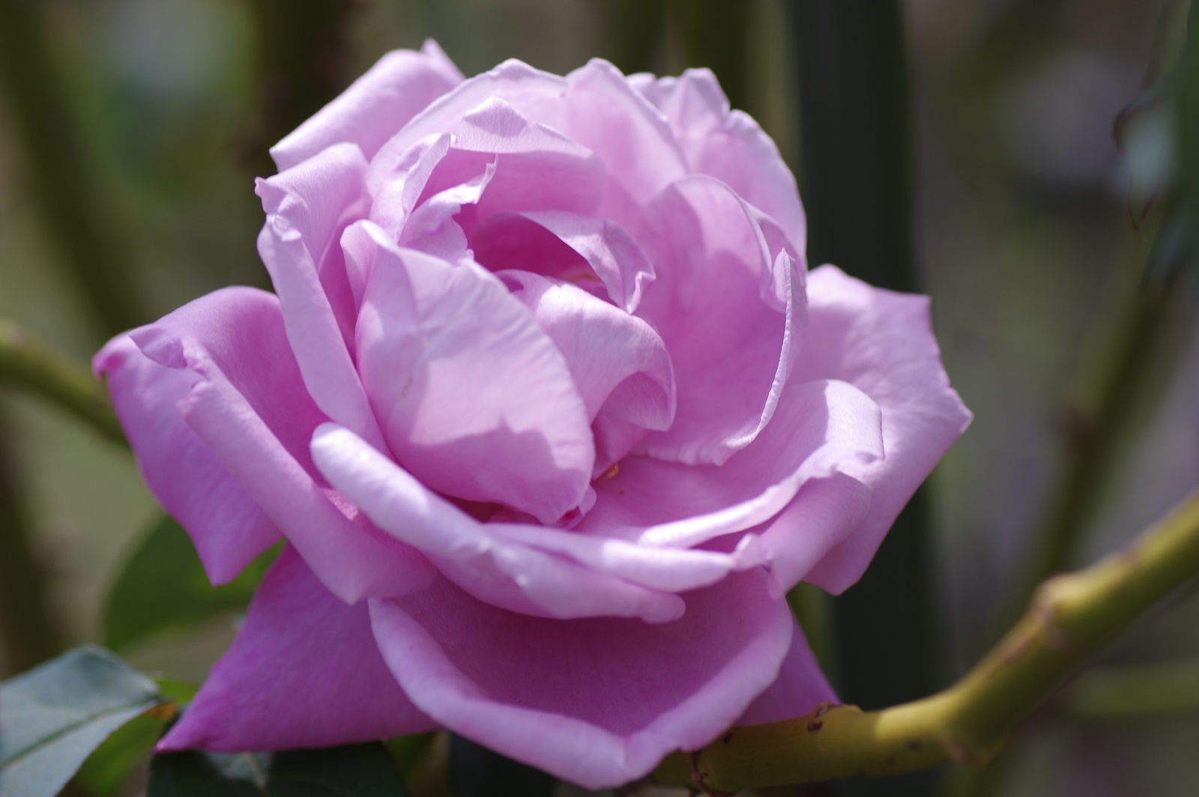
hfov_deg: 15.2
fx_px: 4492
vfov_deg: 10.1
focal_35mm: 135
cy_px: 398
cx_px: 600
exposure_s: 1/320
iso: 100
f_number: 4
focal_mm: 90
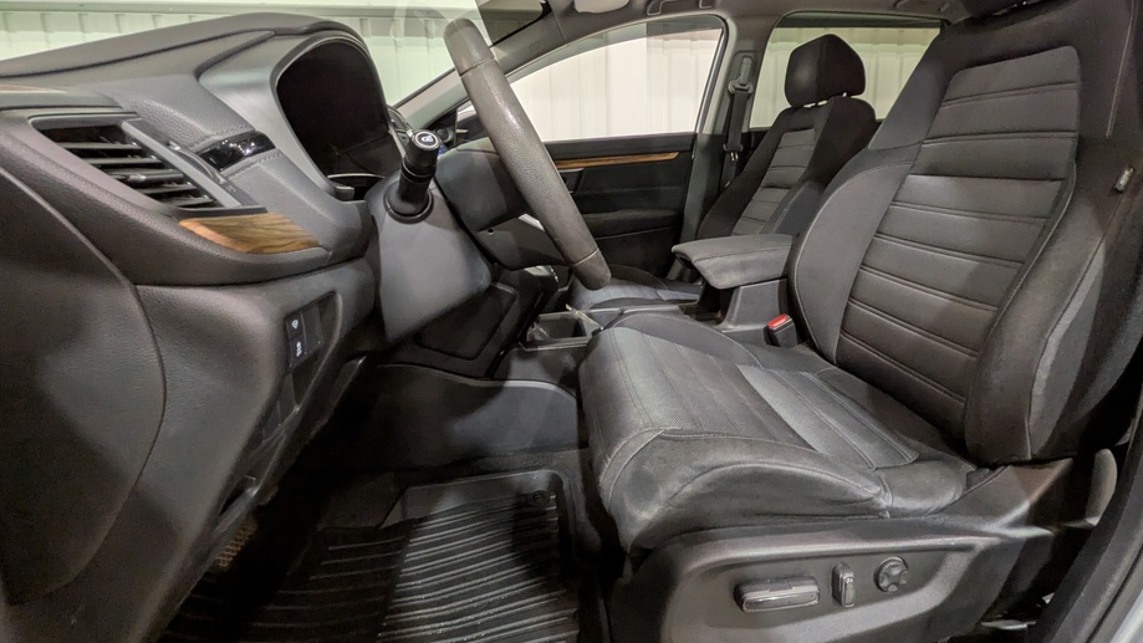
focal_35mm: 17
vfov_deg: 63.4
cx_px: 626
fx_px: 515
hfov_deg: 95.6
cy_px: 260
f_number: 2.2
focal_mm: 1.83
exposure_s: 1/25
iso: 109
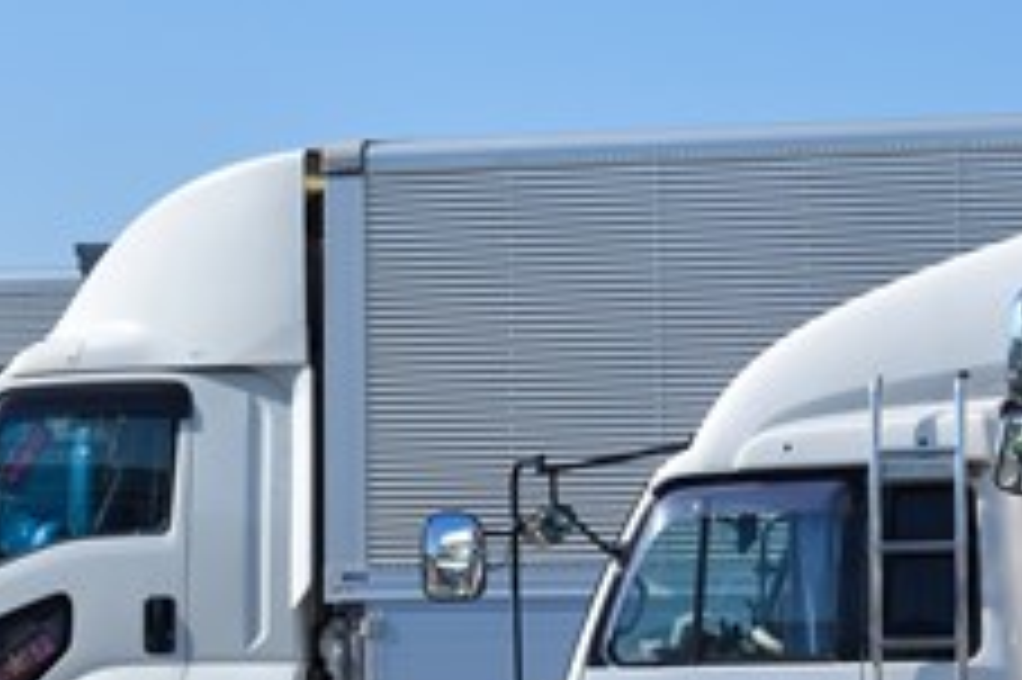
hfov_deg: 10.4
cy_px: 176
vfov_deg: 7.0
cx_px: 450
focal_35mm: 197
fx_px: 5588
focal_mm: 62
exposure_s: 1/500
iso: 100
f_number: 8
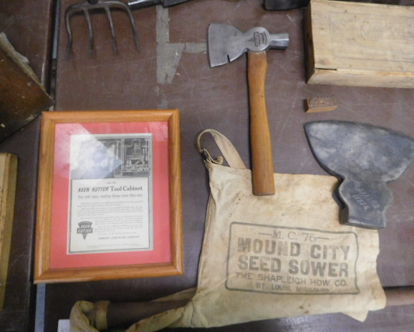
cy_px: 167
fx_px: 331
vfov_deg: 53.2
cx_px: 224
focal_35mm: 27
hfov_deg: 63.9
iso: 800
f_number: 3.4
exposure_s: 1/8
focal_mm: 4.5
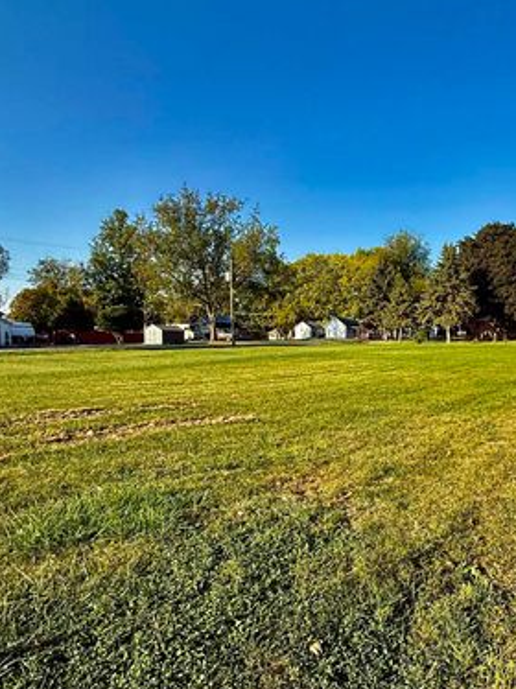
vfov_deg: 69.1
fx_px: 497
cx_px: 367
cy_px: 390
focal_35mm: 25
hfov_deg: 53.1
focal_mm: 2.22
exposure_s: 1/928
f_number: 2.2
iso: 50
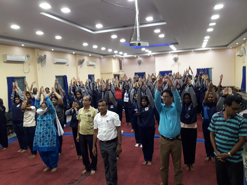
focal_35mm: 28
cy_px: 92
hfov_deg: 63.4
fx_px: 200
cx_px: 124
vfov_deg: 49.7
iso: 200
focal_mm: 3.7
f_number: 1.9
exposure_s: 1/33
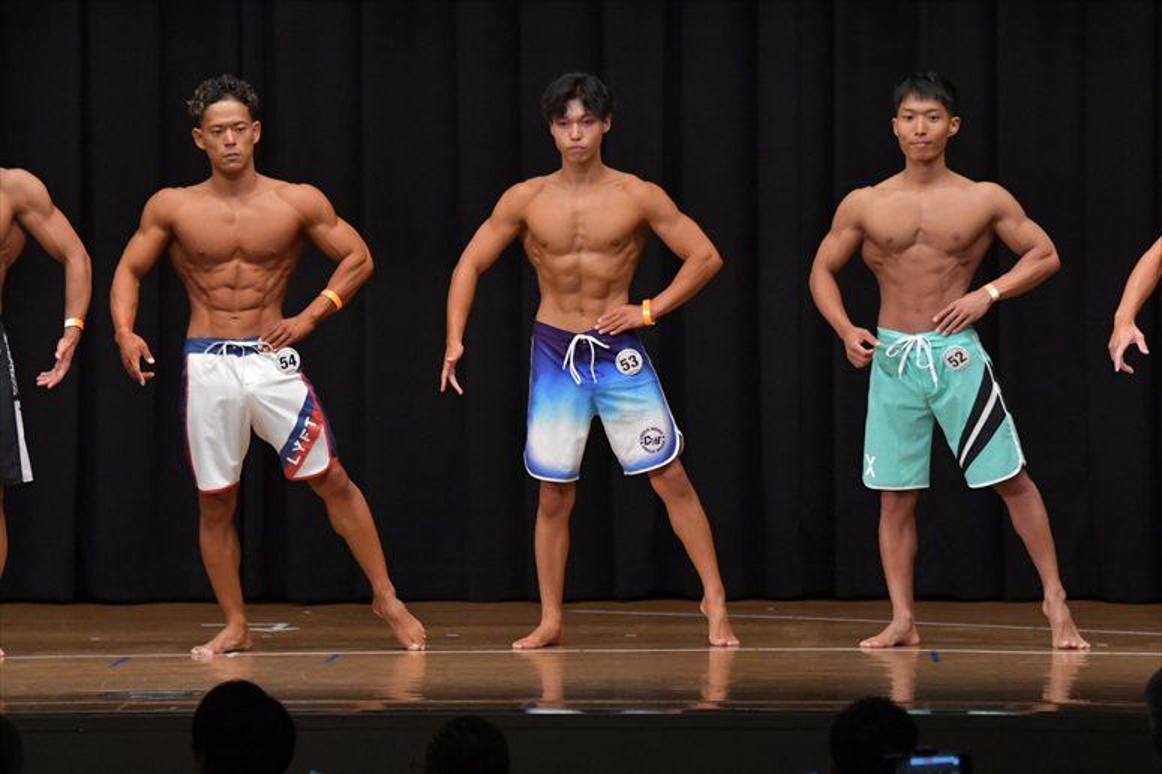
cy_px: 387
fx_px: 7001
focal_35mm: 217
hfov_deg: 9.5
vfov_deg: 6.3
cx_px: 581
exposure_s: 1/400
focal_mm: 145
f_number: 5.6
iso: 5000
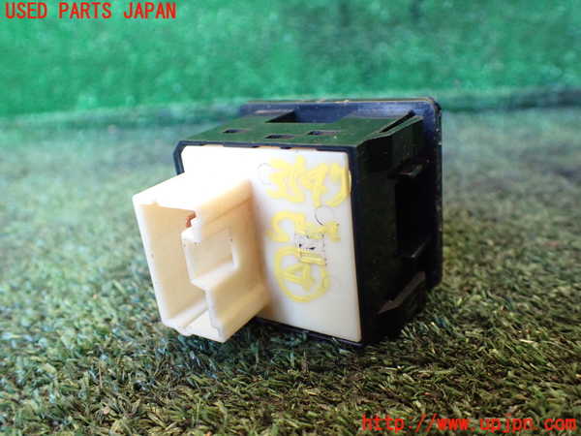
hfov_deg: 60.0
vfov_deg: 46.8
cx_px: 290
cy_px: 218
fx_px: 504
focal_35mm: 30
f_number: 2.3
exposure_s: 1/80
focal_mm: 5.4
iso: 800
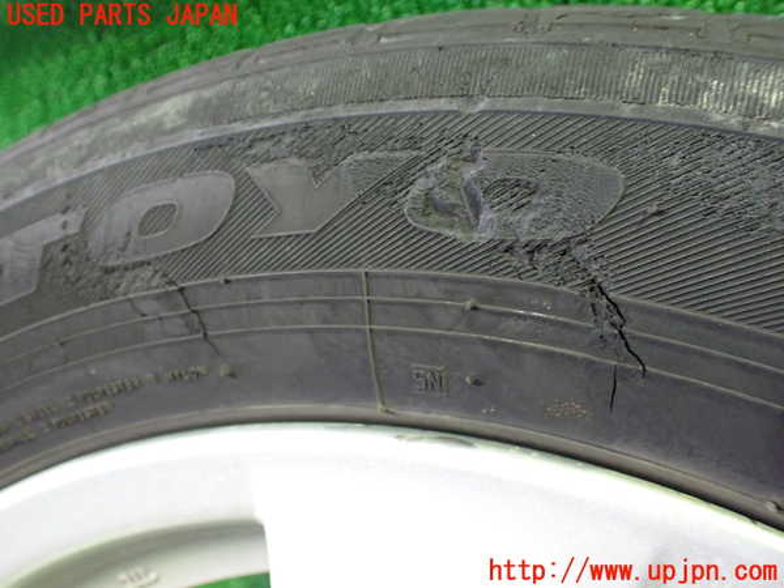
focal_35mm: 30
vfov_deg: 46.8
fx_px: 679
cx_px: 392
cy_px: 294
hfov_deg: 60.0
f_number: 2.3
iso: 800
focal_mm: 5.4
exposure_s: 1/30
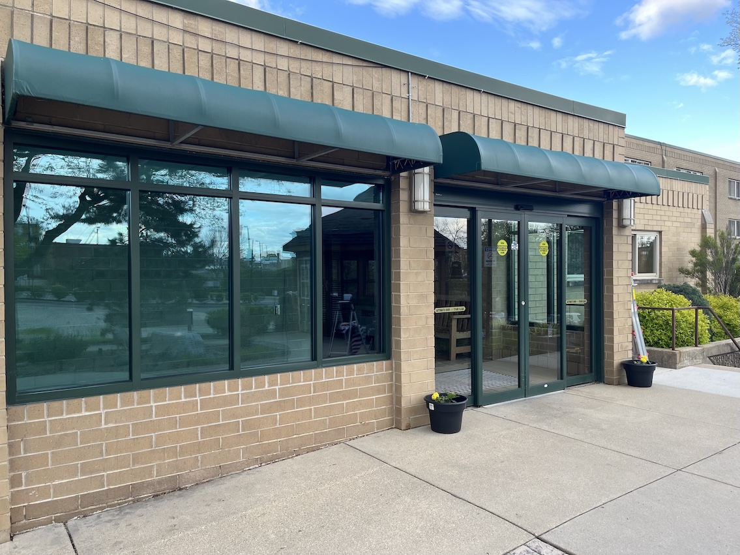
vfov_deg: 53.1
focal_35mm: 26
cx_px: 370
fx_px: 556
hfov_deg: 67.3
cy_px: 278
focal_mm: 5.1
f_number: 1.6
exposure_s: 1/242
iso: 50
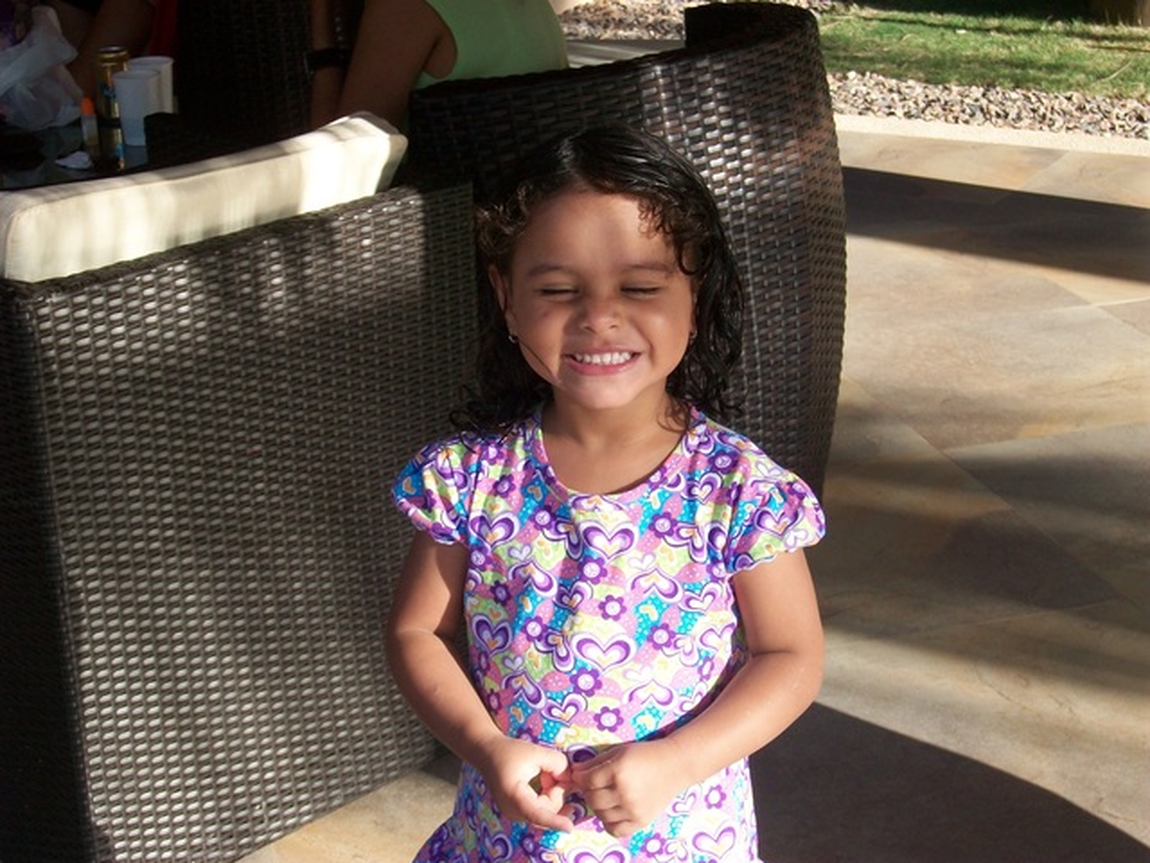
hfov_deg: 29.4
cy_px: 432
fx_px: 2193
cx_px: 575
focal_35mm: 66
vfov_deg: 22.3
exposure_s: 1/400
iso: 80
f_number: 4.1
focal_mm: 11
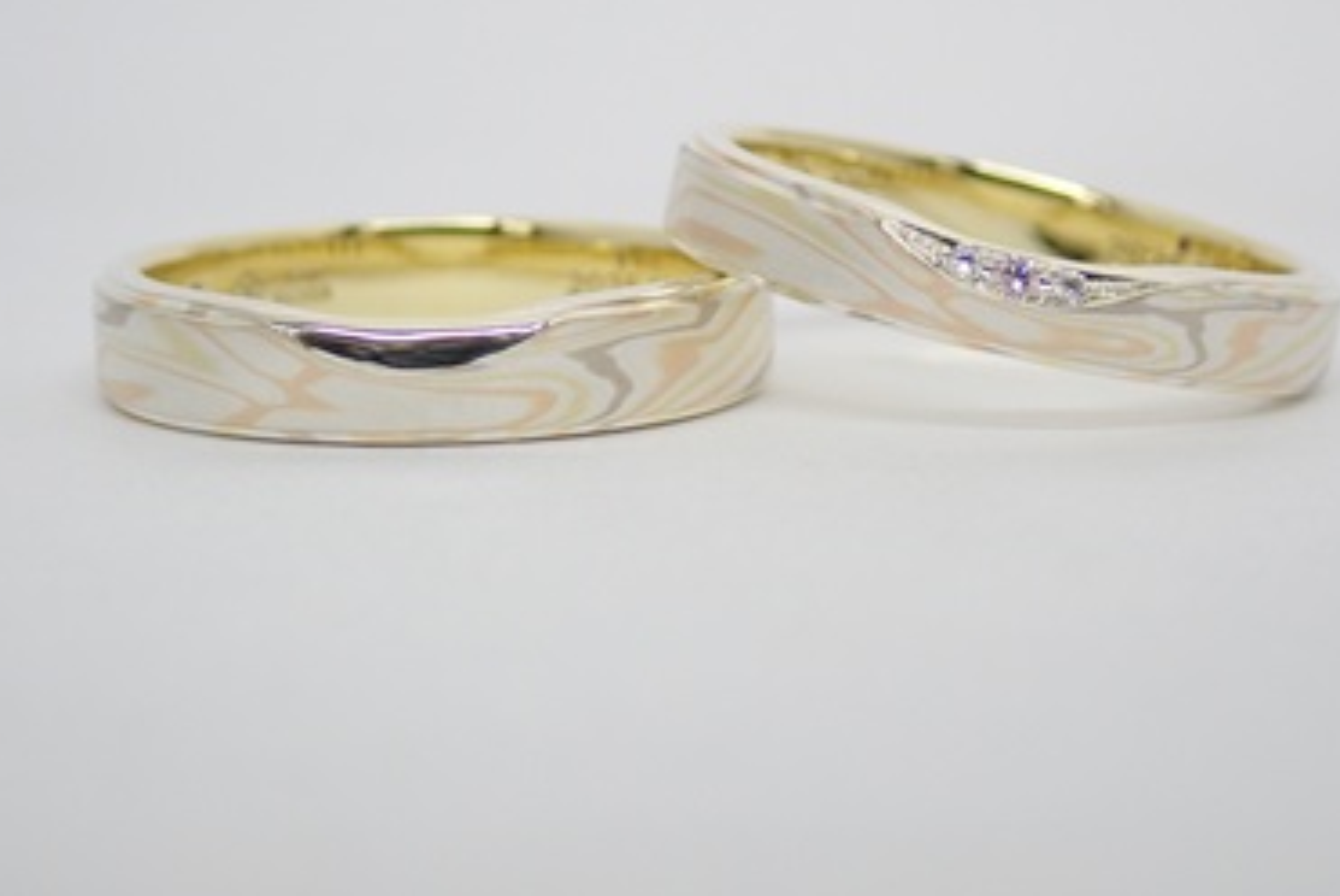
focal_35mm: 97
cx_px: 697
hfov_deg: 21.0
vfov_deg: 14.1
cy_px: 294
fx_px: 3613
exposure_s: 1/125
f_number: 4.1
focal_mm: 13.65
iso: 200
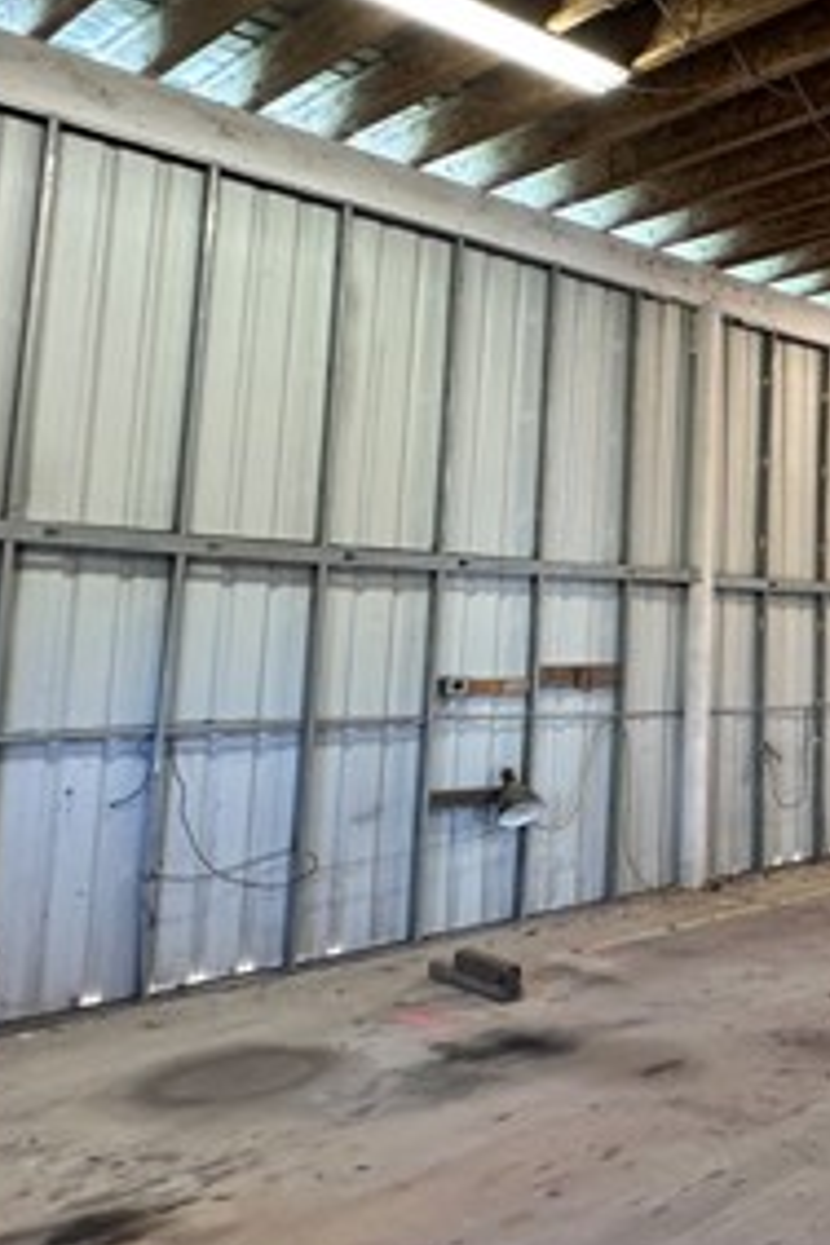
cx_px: 1064
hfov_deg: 31.4
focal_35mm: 33
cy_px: 530
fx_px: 1141
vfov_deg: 57.0
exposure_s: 1/60
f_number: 2.2
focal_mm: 2.22
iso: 250
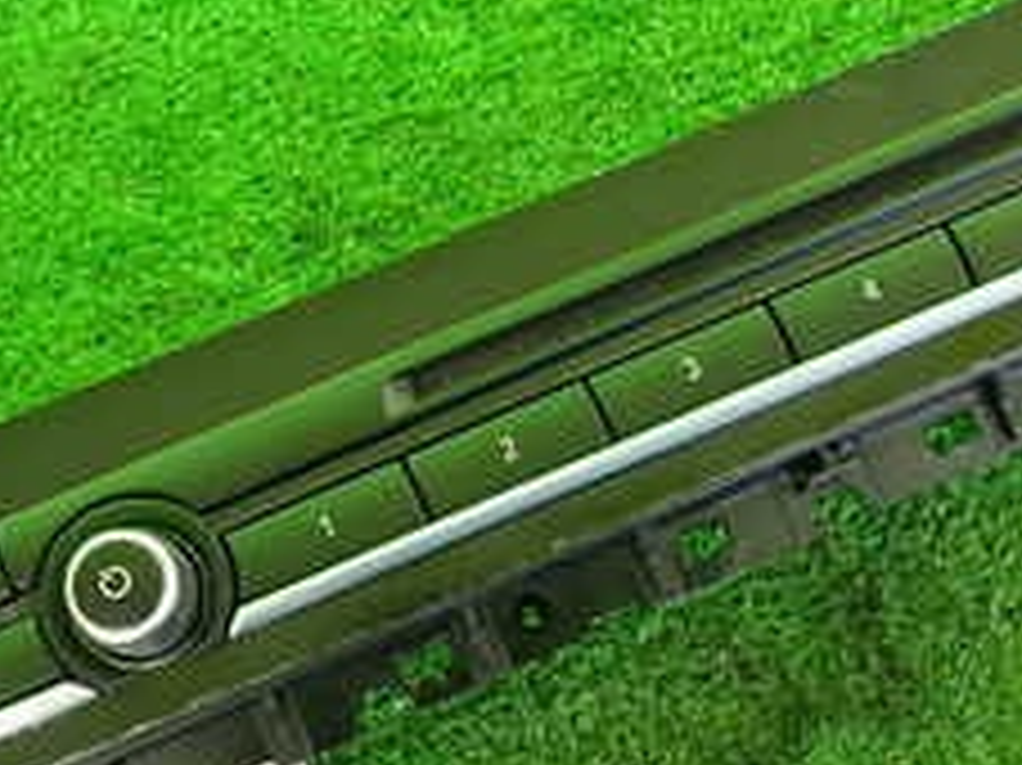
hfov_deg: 29.4
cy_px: 432
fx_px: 1948
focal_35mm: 66
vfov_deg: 22.2
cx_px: 576
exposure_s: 1/80
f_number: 2
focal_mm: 4.5
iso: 100
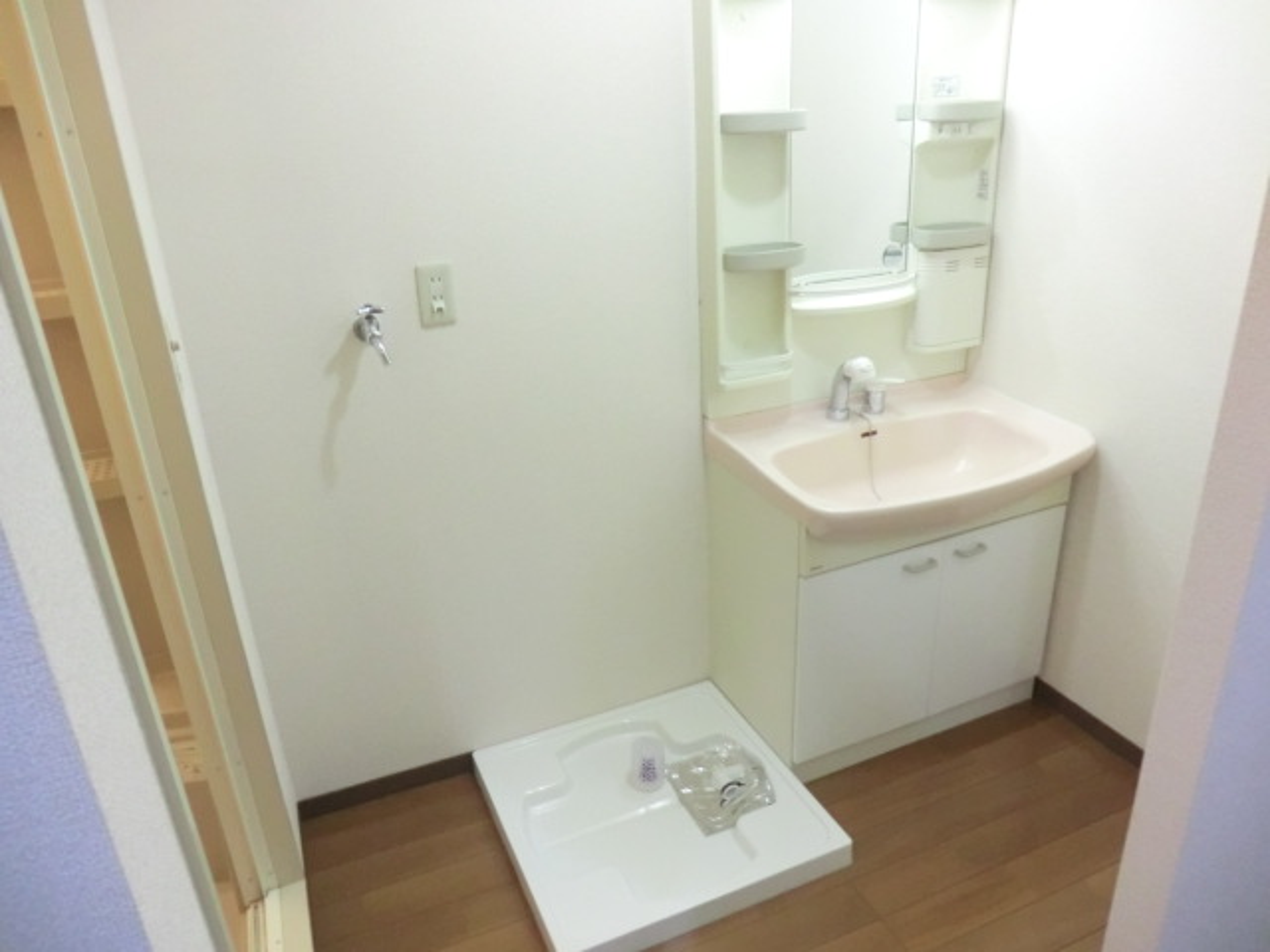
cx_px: 635
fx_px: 881
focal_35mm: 24
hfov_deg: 71.6
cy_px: 476
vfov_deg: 56.8
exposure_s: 1/30
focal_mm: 4.3
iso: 800
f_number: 3.2
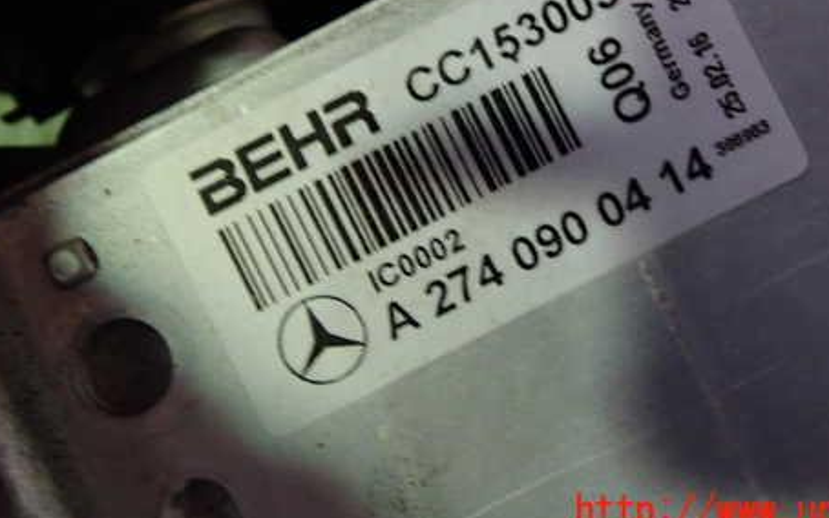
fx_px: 949
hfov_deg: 47.2
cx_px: 440
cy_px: 124
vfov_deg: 30.0
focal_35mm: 42
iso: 320
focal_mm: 5.4
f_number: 2.3
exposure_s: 1/30
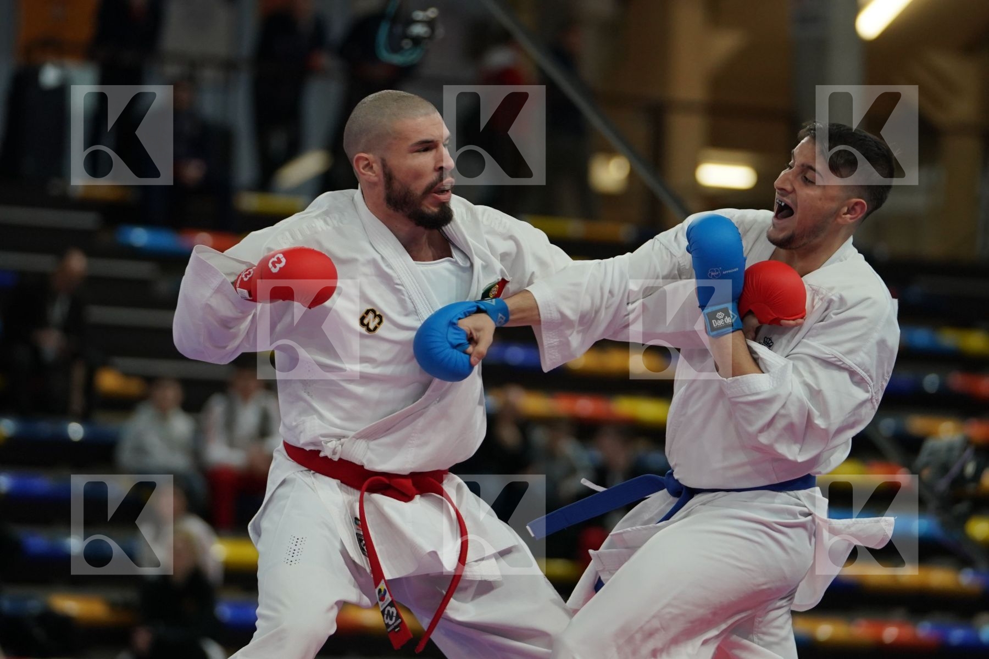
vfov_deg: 6.4
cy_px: 330
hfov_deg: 9.5
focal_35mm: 216
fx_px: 5934
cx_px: 494
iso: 1250
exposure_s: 1/1000
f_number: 2.8
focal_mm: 144
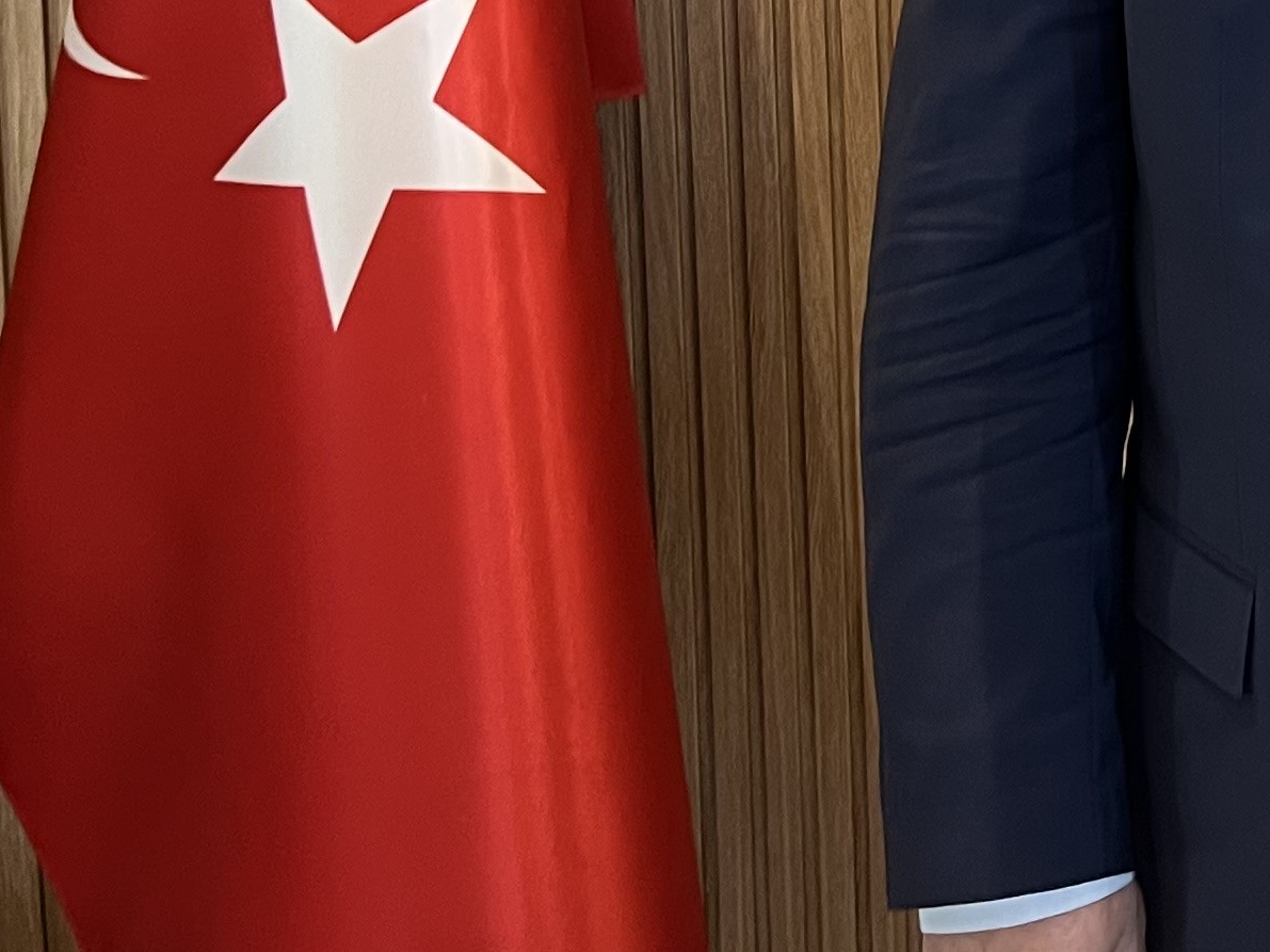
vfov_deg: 16.0
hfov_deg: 19.8
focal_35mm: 88
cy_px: -271
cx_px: 1804
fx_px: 3228
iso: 160
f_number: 1.6
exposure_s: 1/50
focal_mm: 5.1
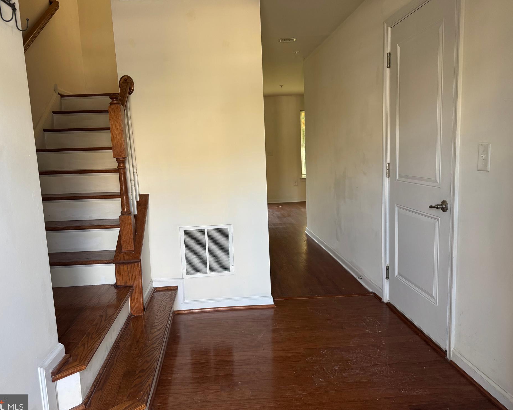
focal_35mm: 26
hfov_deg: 66.0
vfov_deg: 54.9
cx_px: 243
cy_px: 204
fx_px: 395
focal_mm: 6.76
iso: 200
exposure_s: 1/114
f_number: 1.78
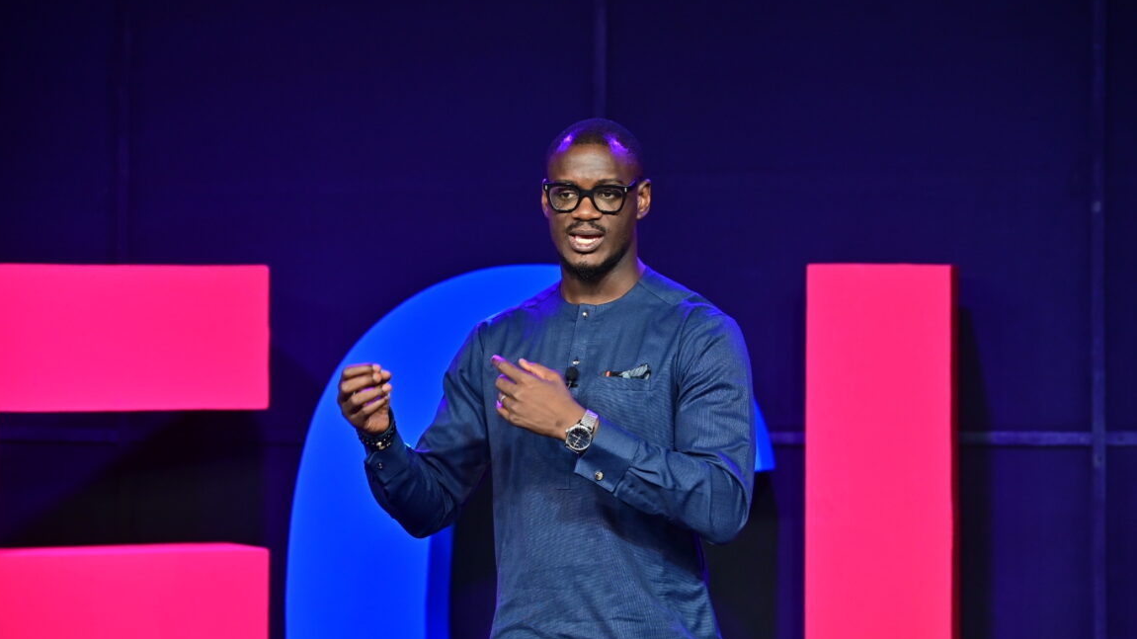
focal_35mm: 132
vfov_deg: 9.2
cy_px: 346
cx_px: 568
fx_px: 3979
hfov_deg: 16.3
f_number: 4.5
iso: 640
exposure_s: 1/250
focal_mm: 125
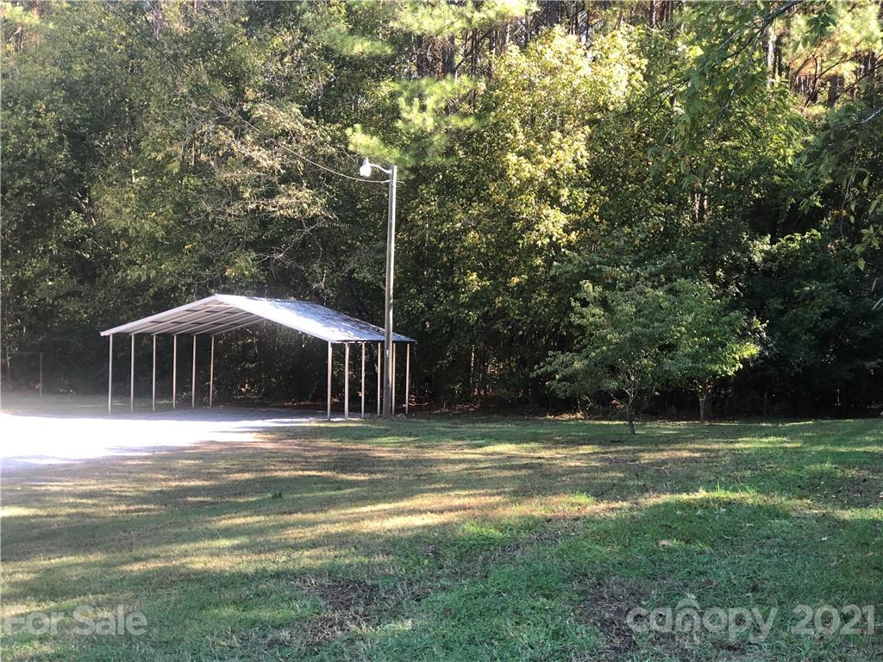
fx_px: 1454
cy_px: 331
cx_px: 442
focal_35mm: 57
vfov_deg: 25.7
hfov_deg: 33.8
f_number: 2.8
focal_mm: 6.6
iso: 64
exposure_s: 1/120
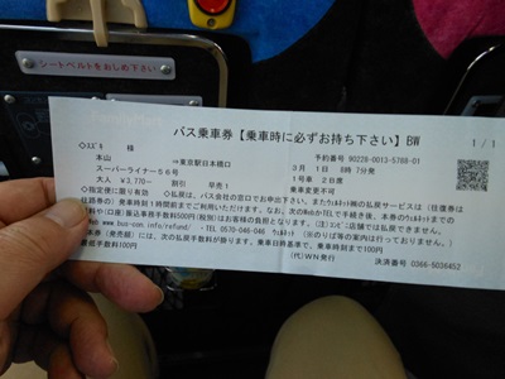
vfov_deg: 54.9
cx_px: 252
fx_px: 365
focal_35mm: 25
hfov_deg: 69.4
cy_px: 190
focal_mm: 4.5
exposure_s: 1/125
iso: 400
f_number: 3.2
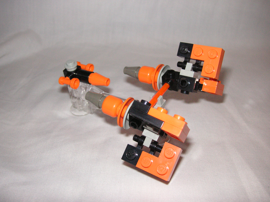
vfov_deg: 38.7
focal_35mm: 37
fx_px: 289
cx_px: 135
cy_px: 101
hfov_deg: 50.1
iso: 160
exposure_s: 1/45
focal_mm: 6.1
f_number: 6.7
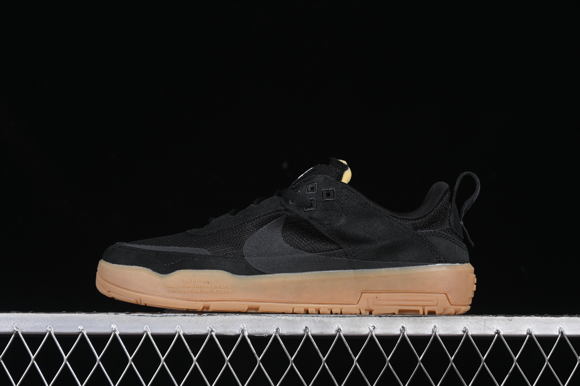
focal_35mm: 75
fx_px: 1208
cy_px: 193
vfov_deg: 18.2
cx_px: 290
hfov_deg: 27.0
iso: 160
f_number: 6.3
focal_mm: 50
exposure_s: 1/60
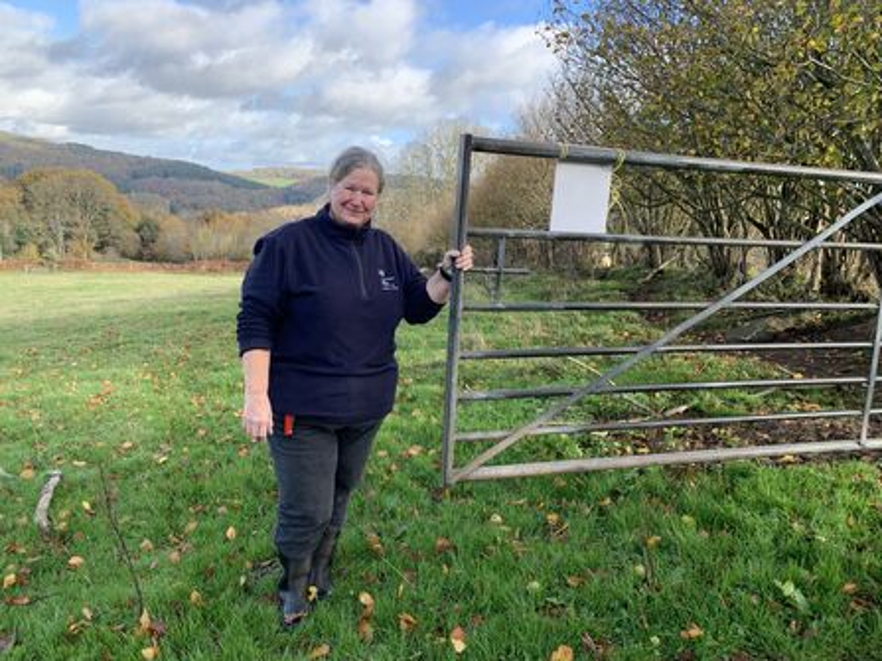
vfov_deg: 53.0
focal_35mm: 26
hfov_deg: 67.3
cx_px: 441
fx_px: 662
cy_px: 330
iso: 25
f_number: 1.8
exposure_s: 1/463
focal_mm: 4.25
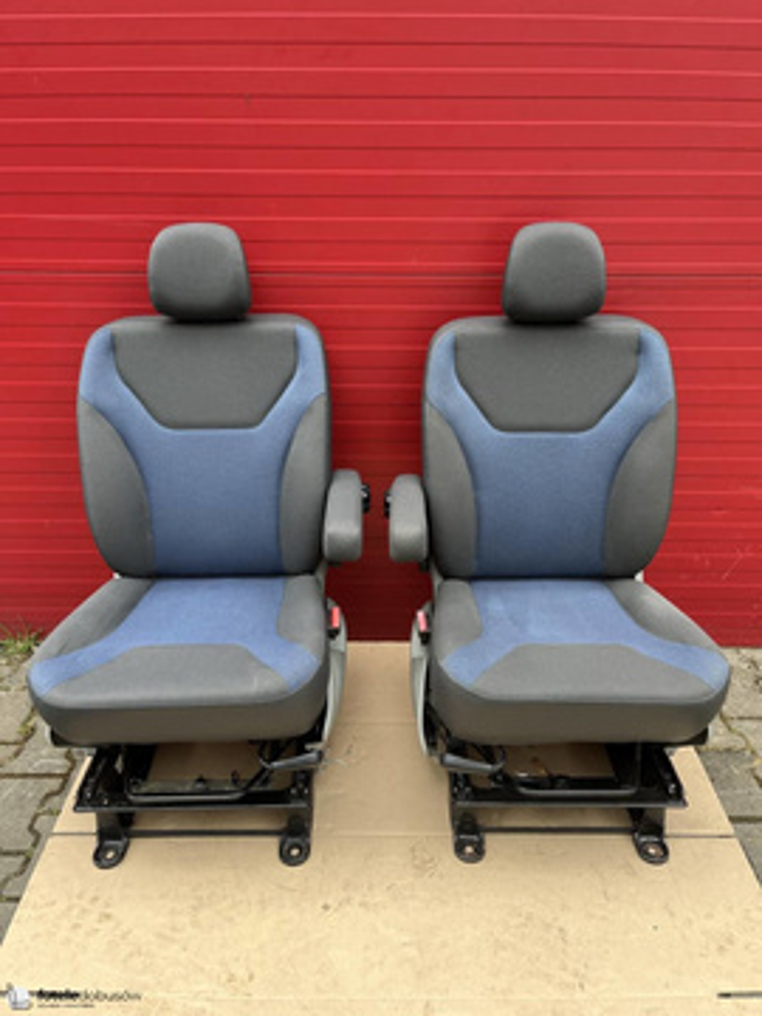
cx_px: 381
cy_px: 508
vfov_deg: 67.3
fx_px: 763
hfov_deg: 53.1
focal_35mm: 26
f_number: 1.6
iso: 40
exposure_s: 1/148
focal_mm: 5.1
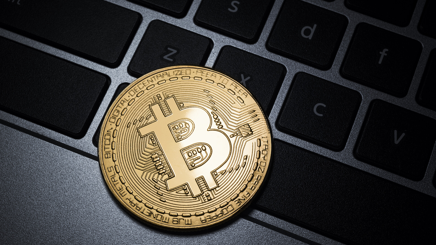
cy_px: 137
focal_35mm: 53
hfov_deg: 39.2
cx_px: 218
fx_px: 613
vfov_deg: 22.6
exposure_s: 1/20
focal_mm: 50
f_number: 16
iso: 100
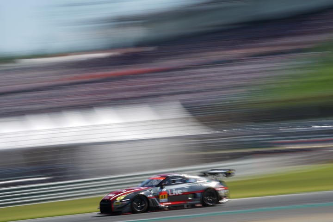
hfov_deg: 10.3
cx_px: 166
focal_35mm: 200
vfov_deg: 6.9
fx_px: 1850
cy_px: 111
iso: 50
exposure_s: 1/8
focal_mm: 200
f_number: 32
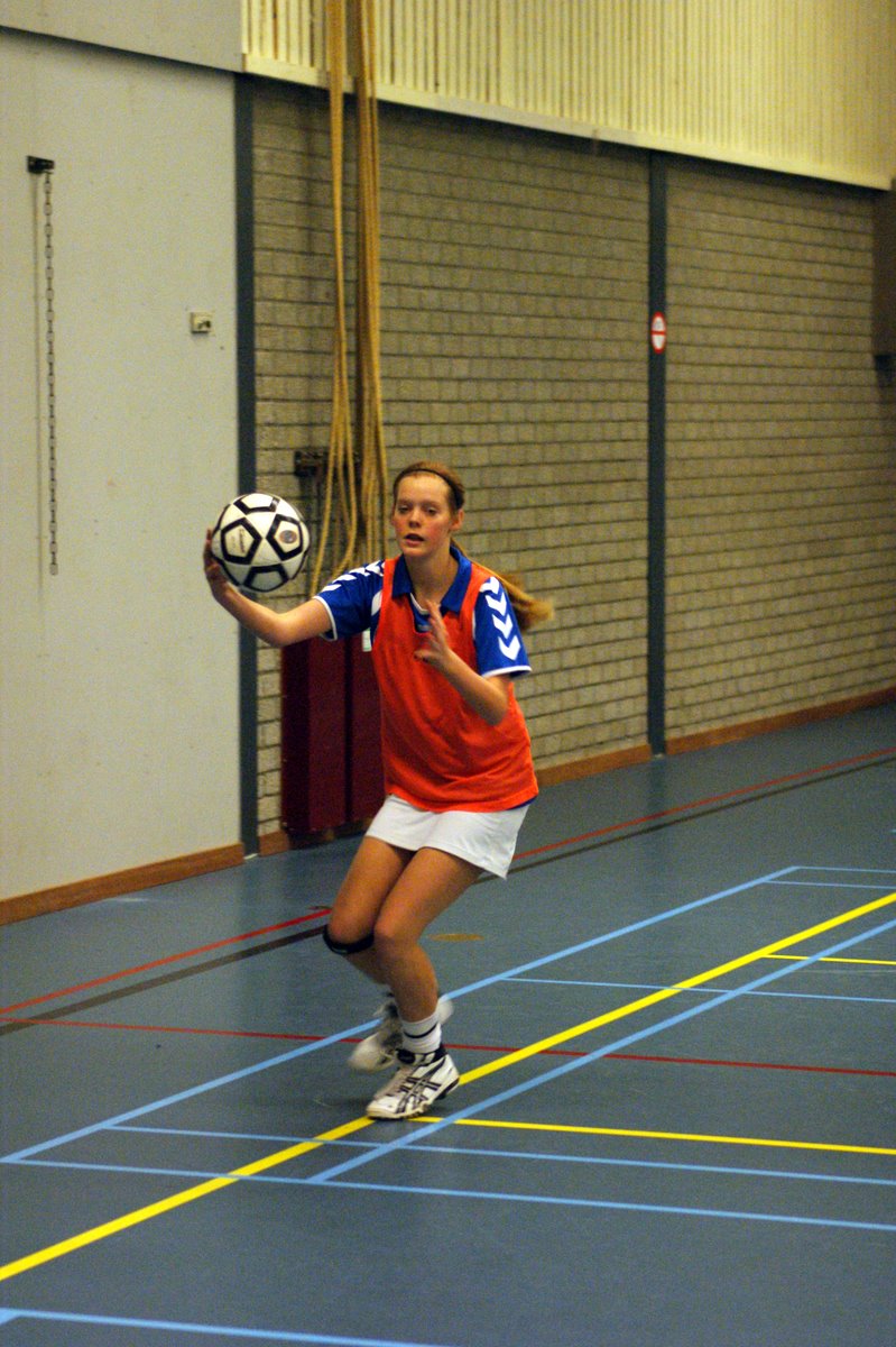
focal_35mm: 105
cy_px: 674
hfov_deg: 13.0
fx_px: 3923
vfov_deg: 19.5
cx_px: 448
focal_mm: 70
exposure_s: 1/160
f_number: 2.8
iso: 1600
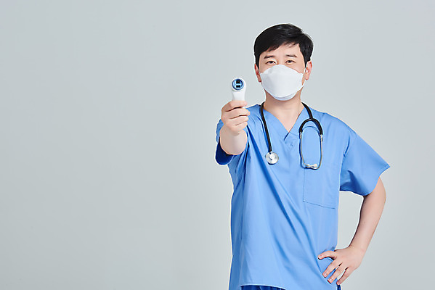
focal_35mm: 116
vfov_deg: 11.8
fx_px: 1402
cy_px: 145
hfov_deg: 17.6
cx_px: 218
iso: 100
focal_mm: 116
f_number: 14
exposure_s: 1/125
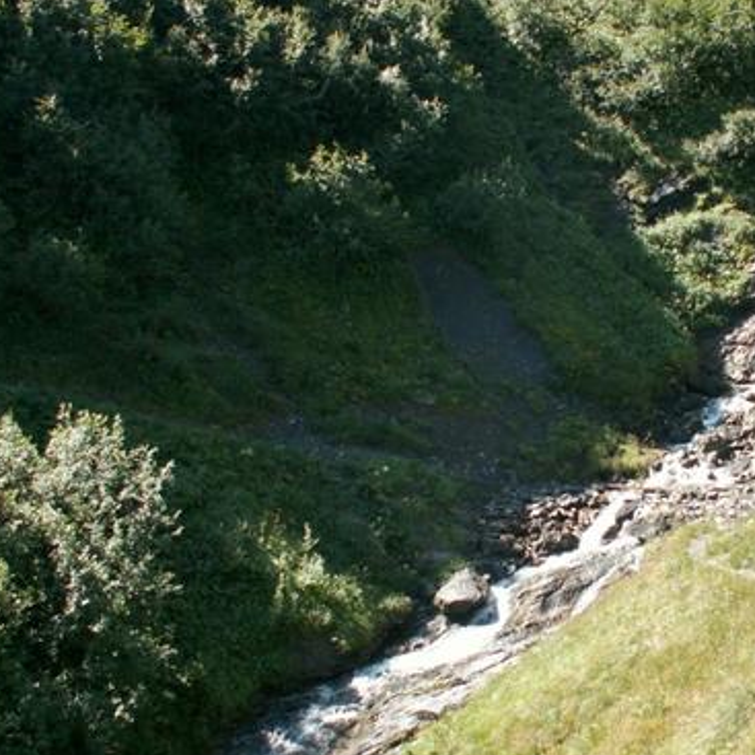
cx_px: 599
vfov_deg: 31.6
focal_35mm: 54
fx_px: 1333
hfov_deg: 30.9
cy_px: 426
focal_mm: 5.86
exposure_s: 1/200
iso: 50
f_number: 2.8
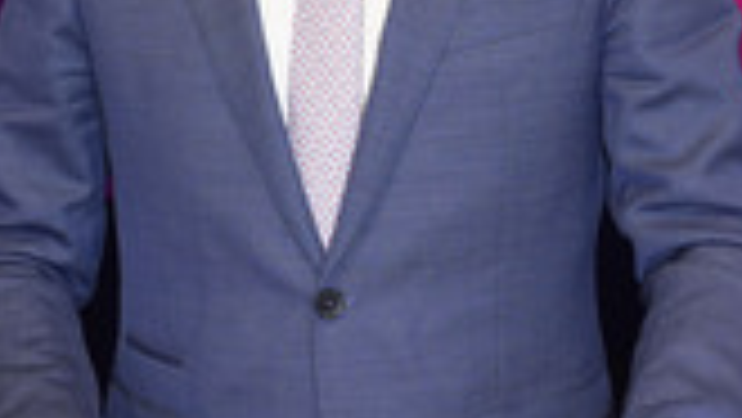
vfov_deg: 12.4
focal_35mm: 97
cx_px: 362
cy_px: 22
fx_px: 1909
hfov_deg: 22.0
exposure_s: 1/160
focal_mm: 34
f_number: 5.6
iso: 2000
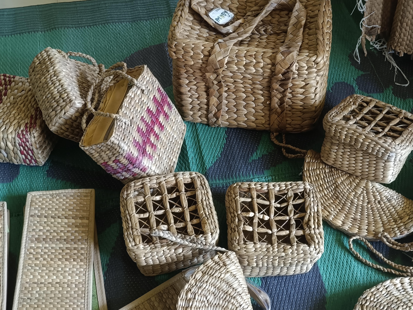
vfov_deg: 28.0
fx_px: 620
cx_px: 206
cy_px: 155
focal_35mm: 52
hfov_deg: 36.8
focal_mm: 7.08
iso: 640
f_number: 2
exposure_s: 1/50
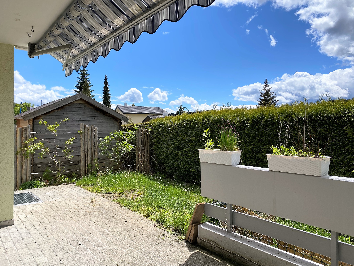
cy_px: 133
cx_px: 177
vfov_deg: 53.1
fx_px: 266
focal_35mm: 26
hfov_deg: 67.3
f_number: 1.8
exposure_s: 1/3205
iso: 32
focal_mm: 4.25
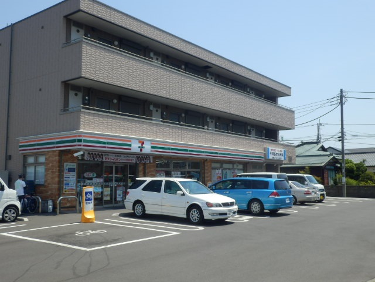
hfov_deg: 44.8
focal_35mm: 42
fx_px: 455
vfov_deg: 34.3
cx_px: 188
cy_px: 141
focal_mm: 7.4
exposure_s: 1/800
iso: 80
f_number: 4
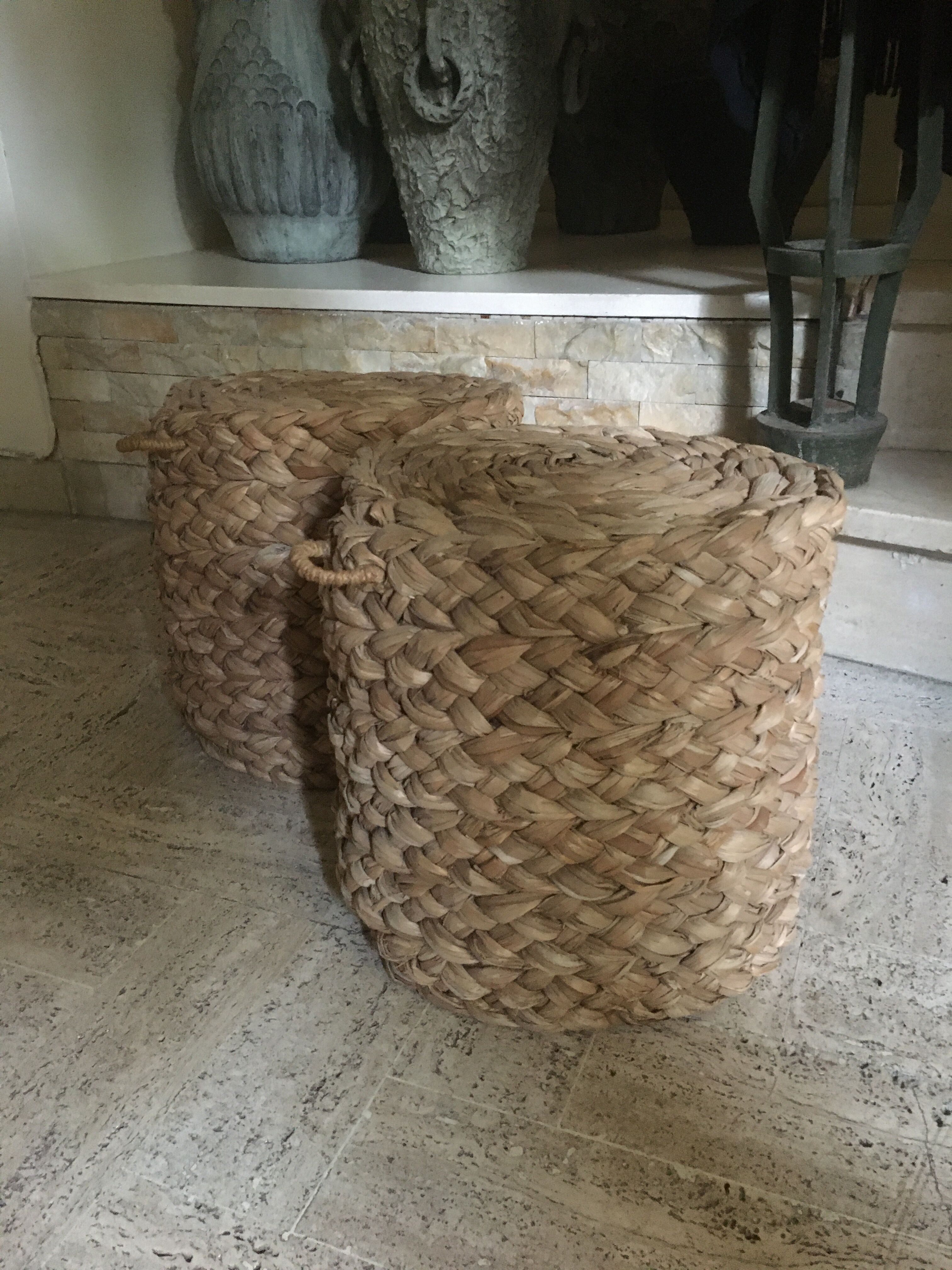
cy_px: 635
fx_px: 1063
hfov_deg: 48.2
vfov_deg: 61.7
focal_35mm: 29
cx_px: 476
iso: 400
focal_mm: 4.15
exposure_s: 1/17
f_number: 2.2
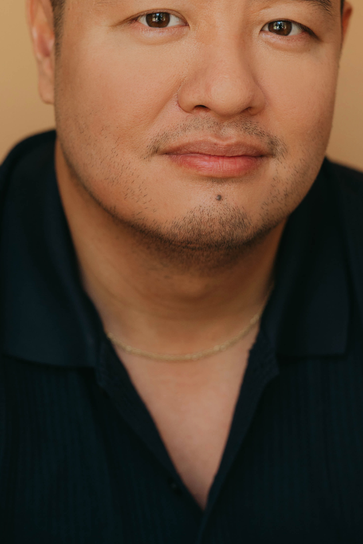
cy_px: 245
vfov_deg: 21.9
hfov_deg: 14.7
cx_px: 151
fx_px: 1407
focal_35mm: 93
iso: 800
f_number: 2.8
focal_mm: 50
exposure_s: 1/250
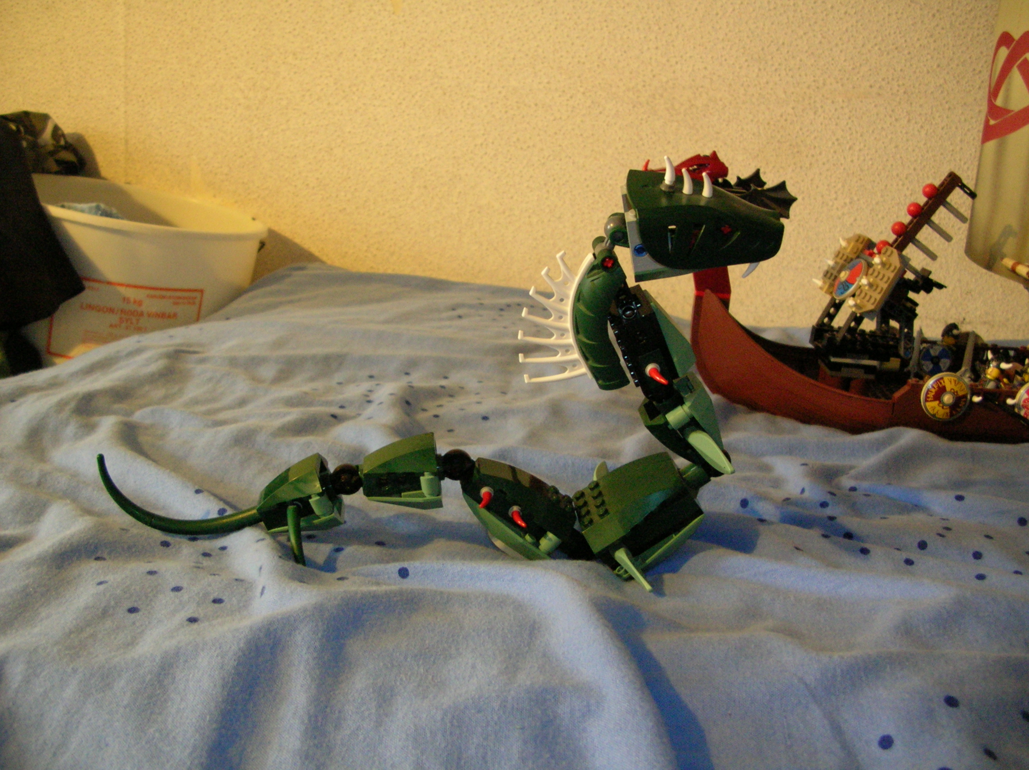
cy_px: 385
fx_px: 1040
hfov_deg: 52.7
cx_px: 514
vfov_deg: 40.6
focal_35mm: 35
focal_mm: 5.8
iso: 200
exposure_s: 1/1.7
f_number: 2.8
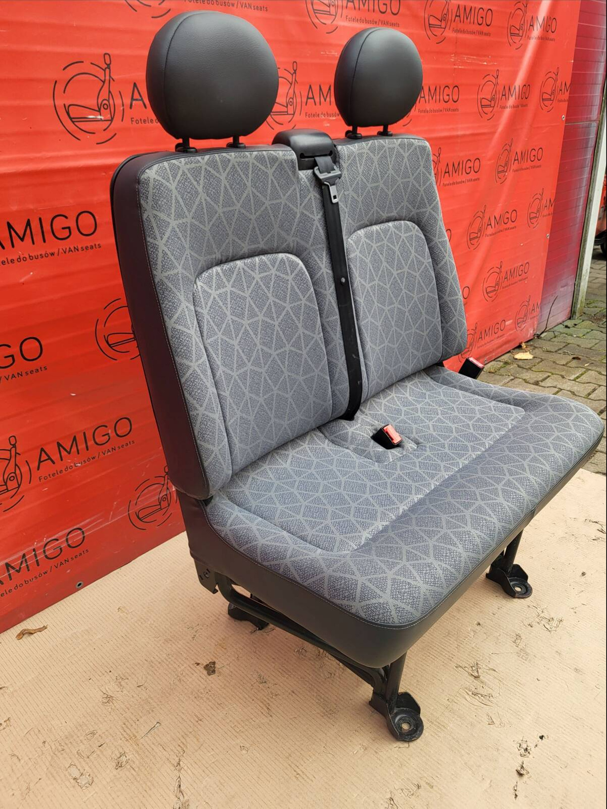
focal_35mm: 26
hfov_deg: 53.1
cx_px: 304
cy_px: 404
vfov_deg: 67.3
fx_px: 608
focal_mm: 5.4
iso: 40
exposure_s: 1/149
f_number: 1.8
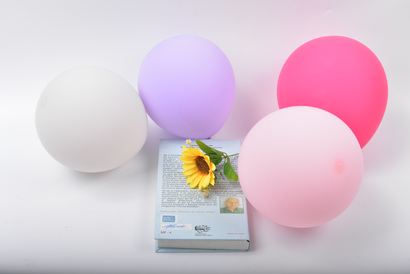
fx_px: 592
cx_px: 205
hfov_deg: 38.2
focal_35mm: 52
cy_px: 137
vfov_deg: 26.0
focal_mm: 52
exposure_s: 1/200
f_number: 8
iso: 125
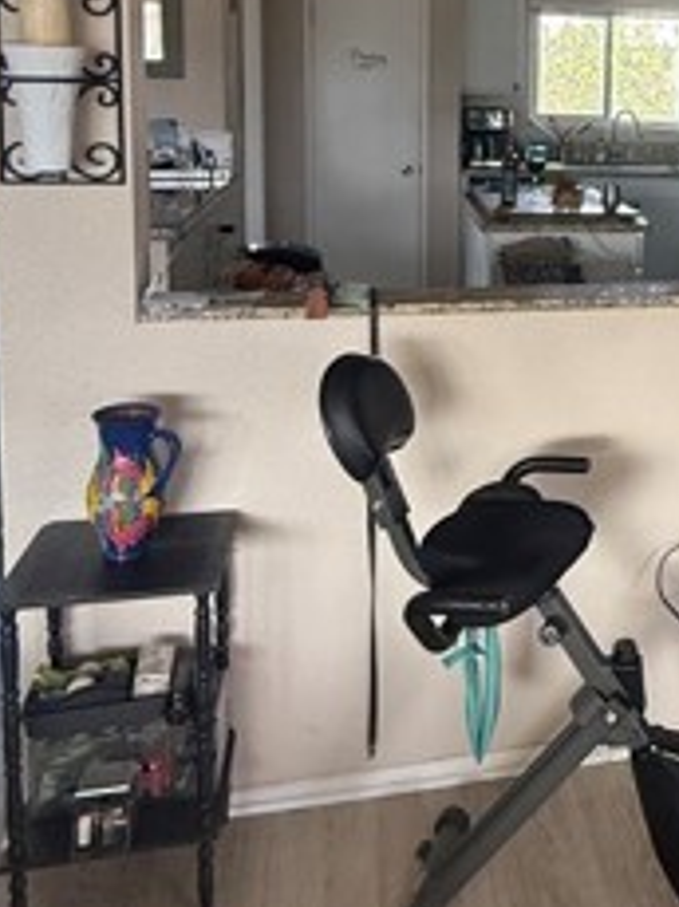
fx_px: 1022
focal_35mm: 39
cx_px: 643
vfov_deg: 45.9
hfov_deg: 34.2
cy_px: 209
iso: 320
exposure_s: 1/99
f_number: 2.2
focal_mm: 2.22
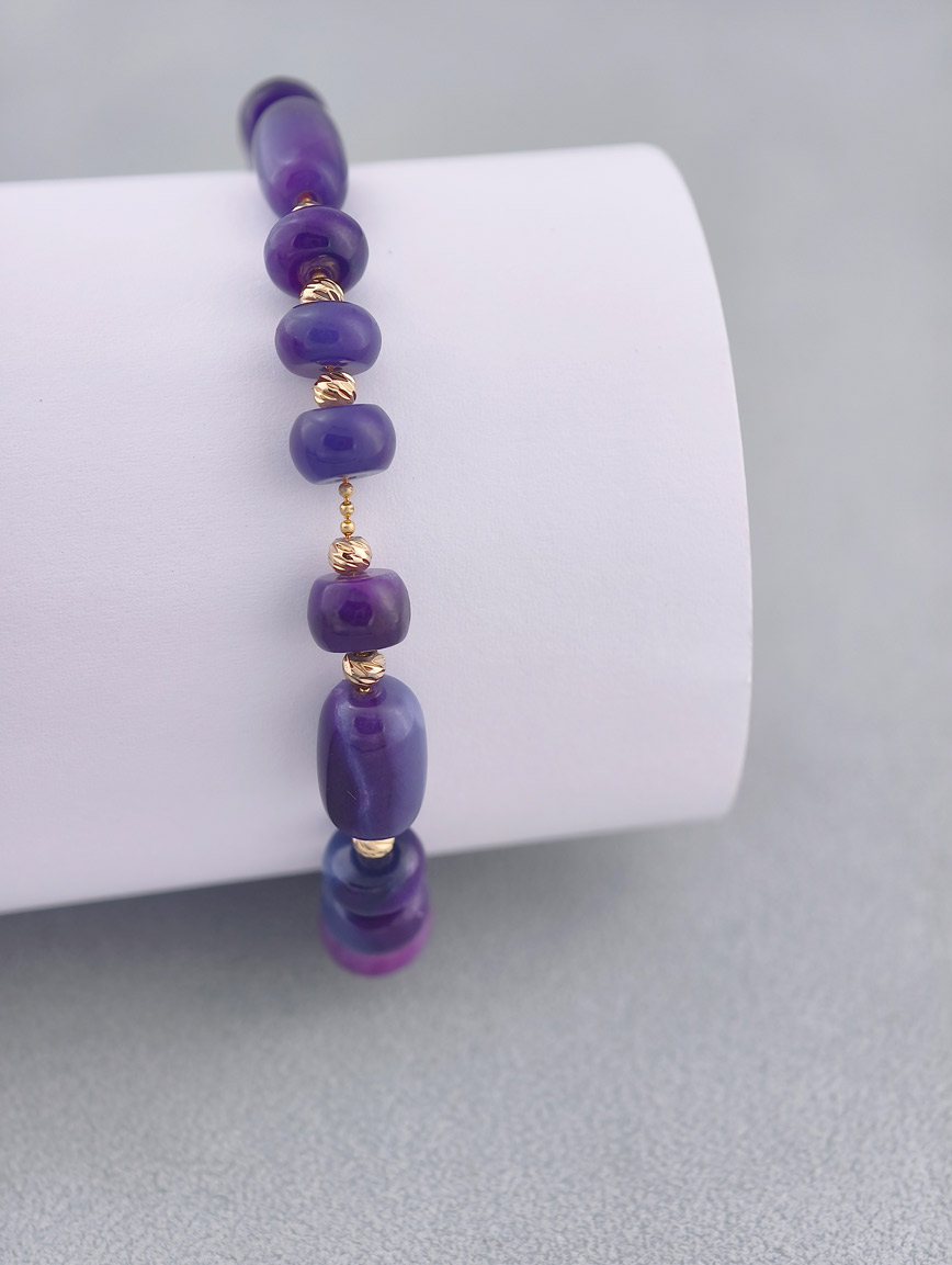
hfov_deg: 17.4
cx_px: 476
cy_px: 632
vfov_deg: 23.0
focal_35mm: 85
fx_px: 3109
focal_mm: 22.48
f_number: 2.67
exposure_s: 1/160
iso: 125
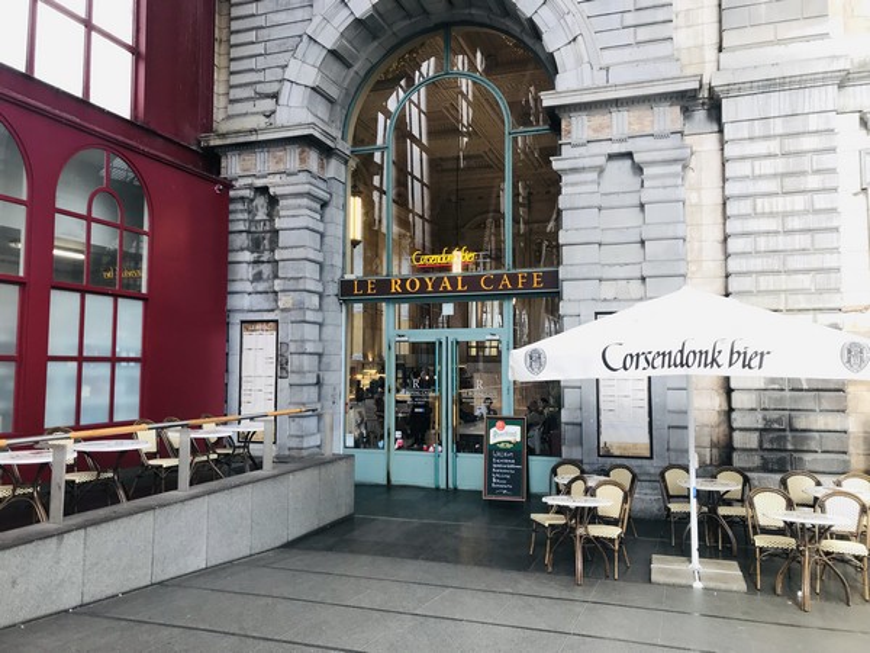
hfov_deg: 63.4
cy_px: 326
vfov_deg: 49.7
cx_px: 435
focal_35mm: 28
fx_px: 704
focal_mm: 3.99
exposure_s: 1/100
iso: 25
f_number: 1.8
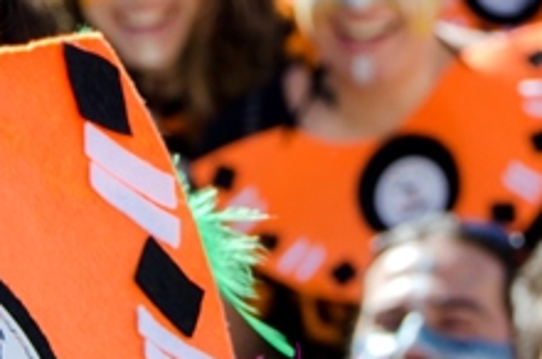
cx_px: 140
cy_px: -105
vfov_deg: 4.1
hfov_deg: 6.1
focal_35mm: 337
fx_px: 5066
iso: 200
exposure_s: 1/200
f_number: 8
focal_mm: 52
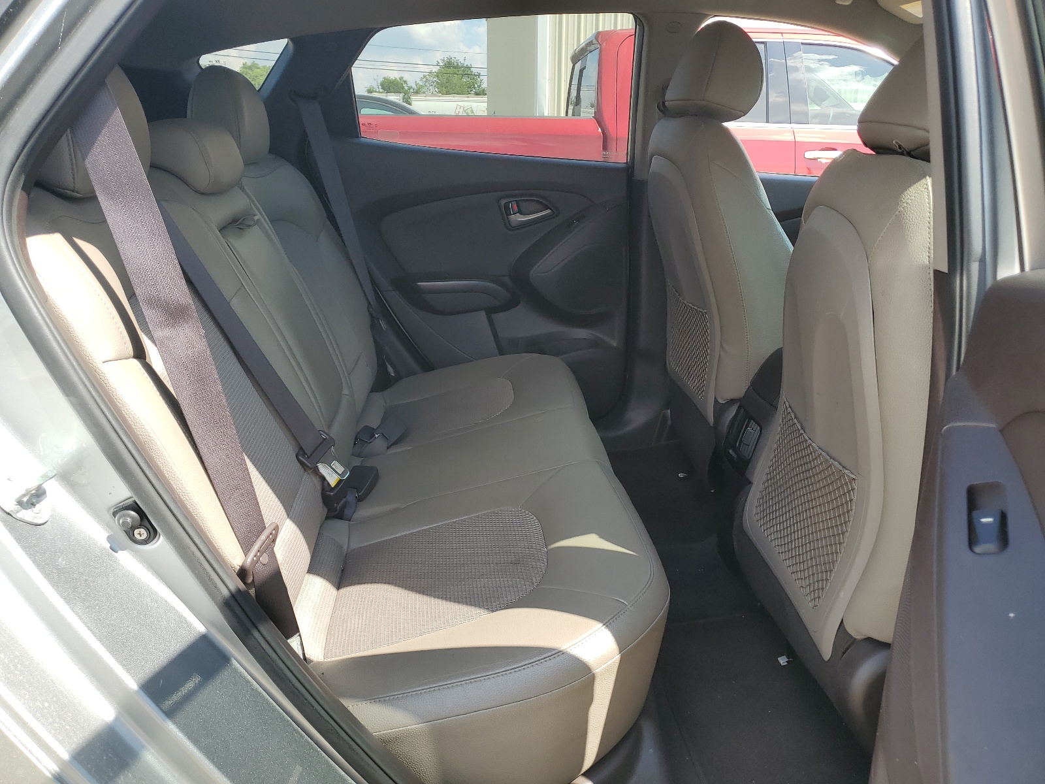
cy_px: 392
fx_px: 785
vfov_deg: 53.1
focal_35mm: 26
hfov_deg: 67.3
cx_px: 522
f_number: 1.5
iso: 50
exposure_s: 1/588
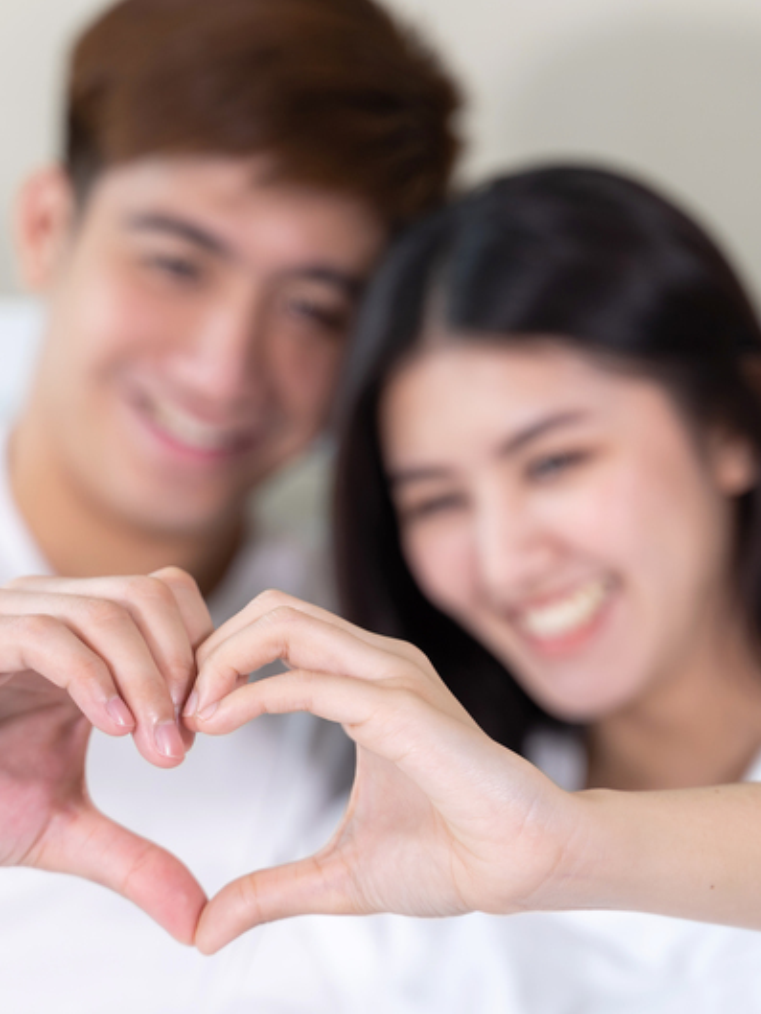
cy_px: 505
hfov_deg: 13.6
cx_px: 301
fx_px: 3194
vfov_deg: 18.0
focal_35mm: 109
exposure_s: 1/80
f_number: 3.2
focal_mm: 75
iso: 200
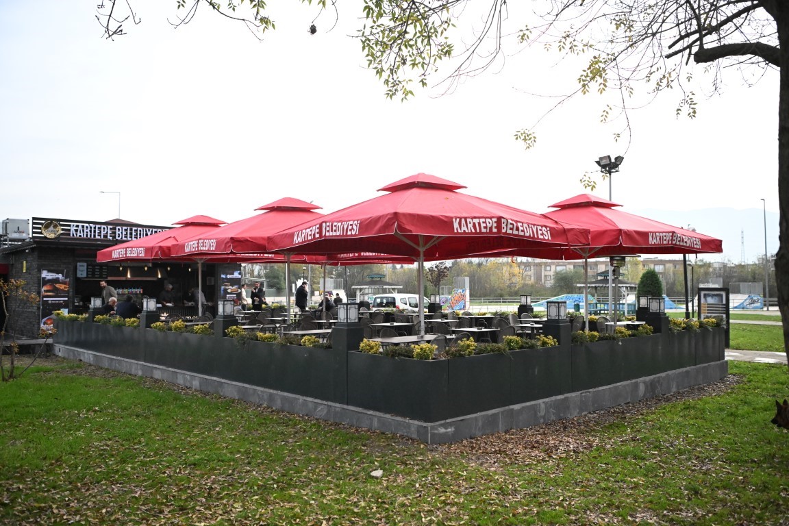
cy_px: 263
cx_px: 394
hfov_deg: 61.9
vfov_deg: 43.6
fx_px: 657
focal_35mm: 30
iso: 6400
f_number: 2.8
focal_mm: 30
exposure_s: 1/32000
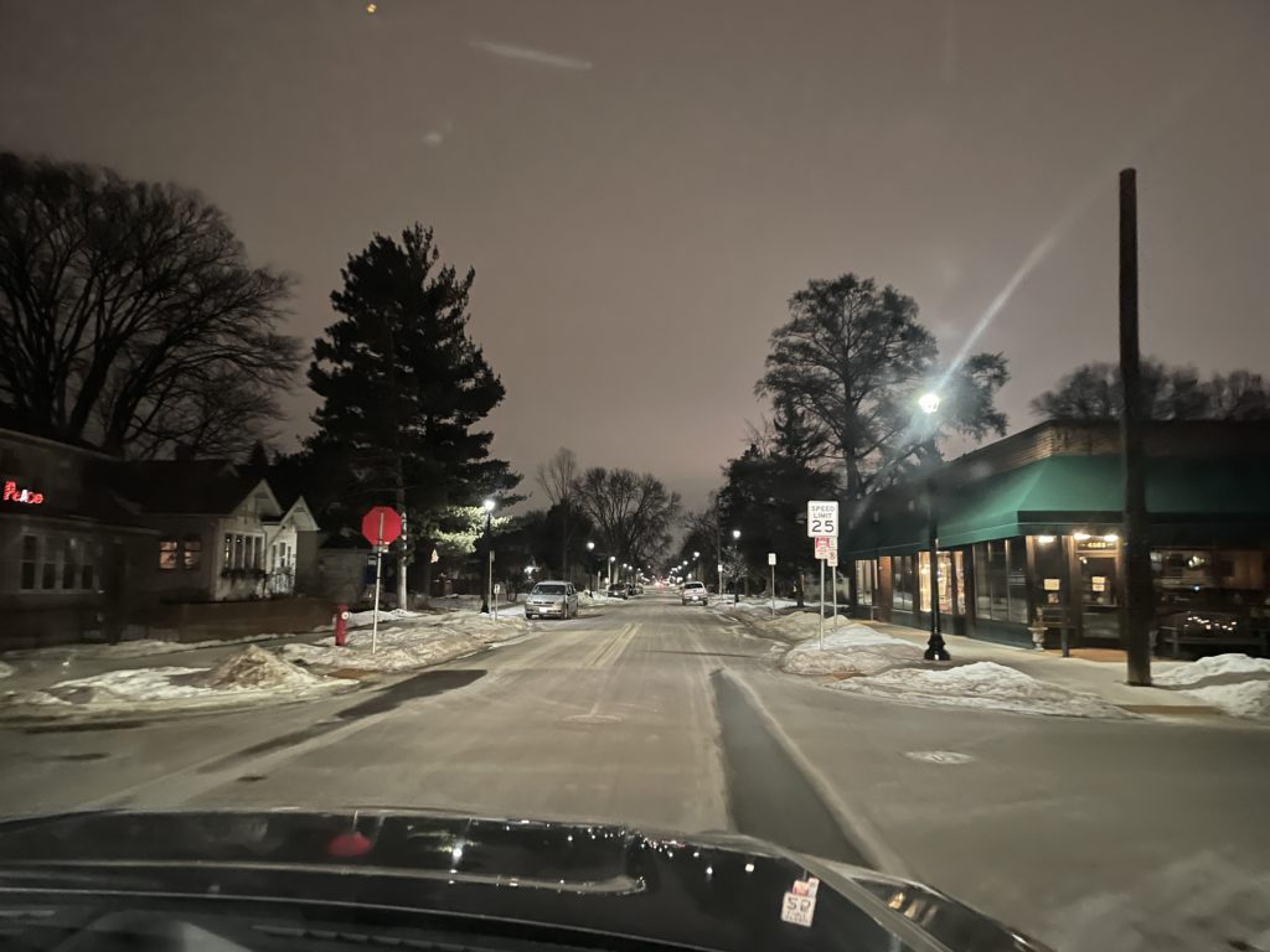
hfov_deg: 67.3
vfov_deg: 53.1
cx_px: 635
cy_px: 476
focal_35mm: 26
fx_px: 954
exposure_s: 1/18
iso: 1000
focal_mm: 4.2
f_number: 1.6
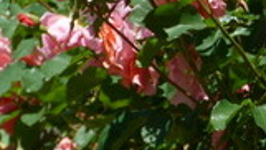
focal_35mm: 812
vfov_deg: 1.5
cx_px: 502
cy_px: -236
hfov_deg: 2.6
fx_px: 5734
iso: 80
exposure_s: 1/320
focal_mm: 33.9
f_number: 5.6
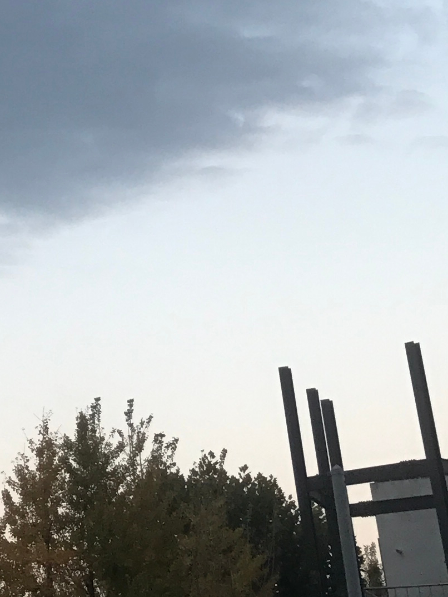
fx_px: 1812
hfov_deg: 13.6
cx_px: -133
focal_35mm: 105
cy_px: -279
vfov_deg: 17.1
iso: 20
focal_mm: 3.99
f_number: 1.8
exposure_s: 1/108
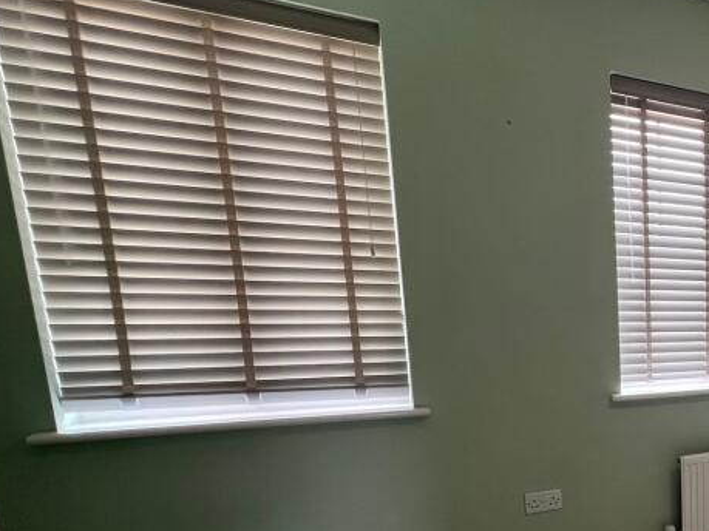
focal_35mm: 29
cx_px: 748
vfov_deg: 45.7
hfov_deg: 47.8
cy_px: 426
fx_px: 594
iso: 125
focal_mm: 1.57
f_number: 1.8
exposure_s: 1/100
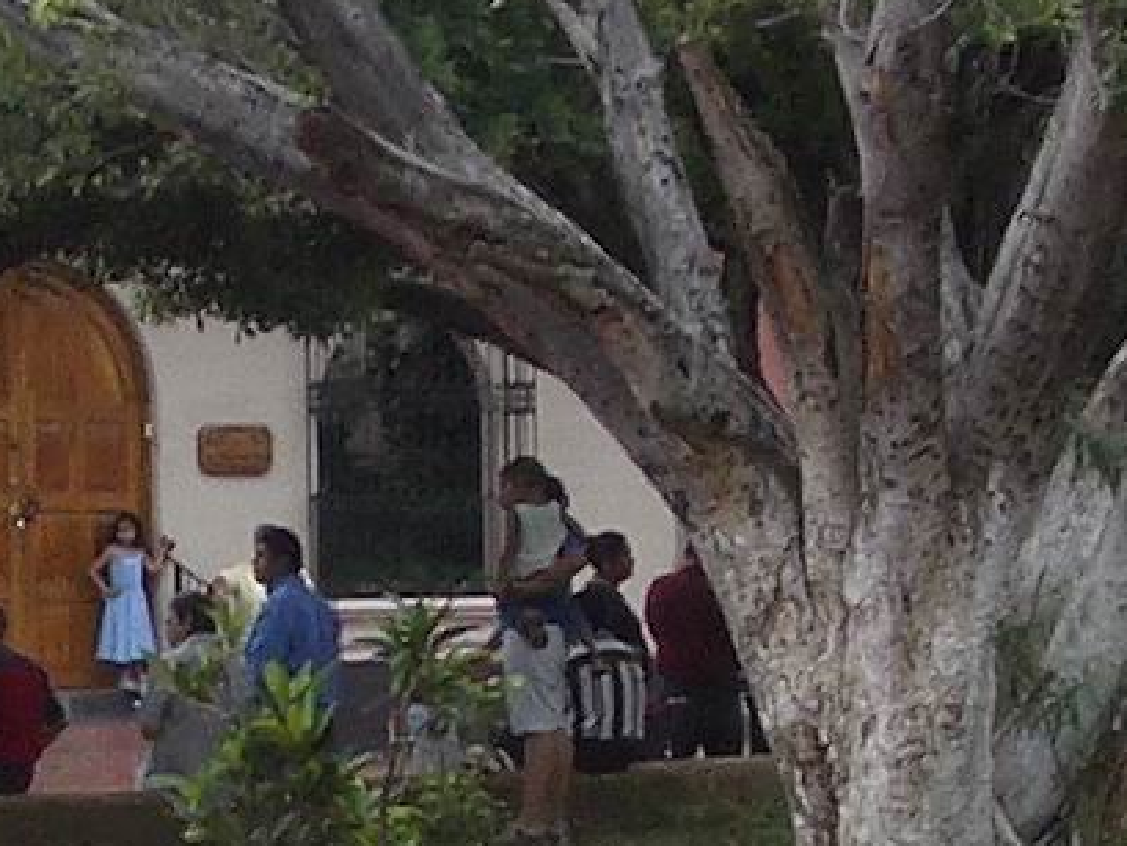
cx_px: 245
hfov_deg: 10.0
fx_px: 6416
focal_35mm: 197
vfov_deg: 7.5
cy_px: 378
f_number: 4.3
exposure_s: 1/200
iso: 50
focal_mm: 5.8
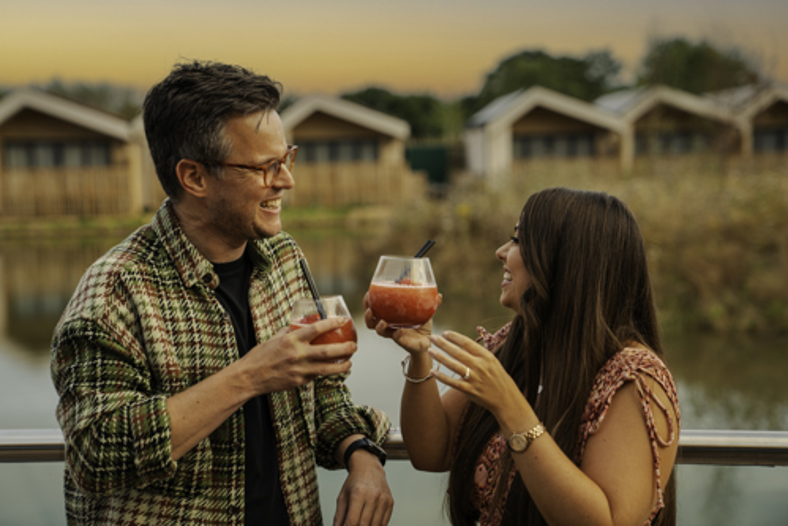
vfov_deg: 22.6
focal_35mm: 60
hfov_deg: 33.4
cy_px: 263
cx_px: 394
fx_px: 1314
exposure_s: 1/160
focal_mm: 60
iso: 100
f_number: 2.8
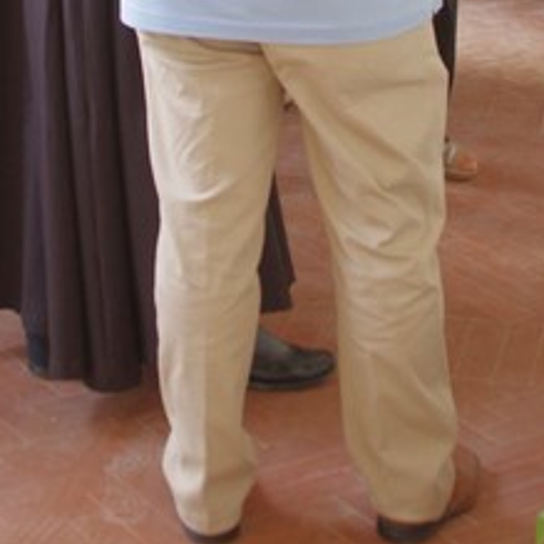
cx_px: 243
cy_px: -181
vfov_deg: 13.7
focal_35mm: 122
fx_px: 2169
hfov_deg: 14.3
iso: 400
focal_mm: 28
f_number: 3.5
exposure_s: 1/60
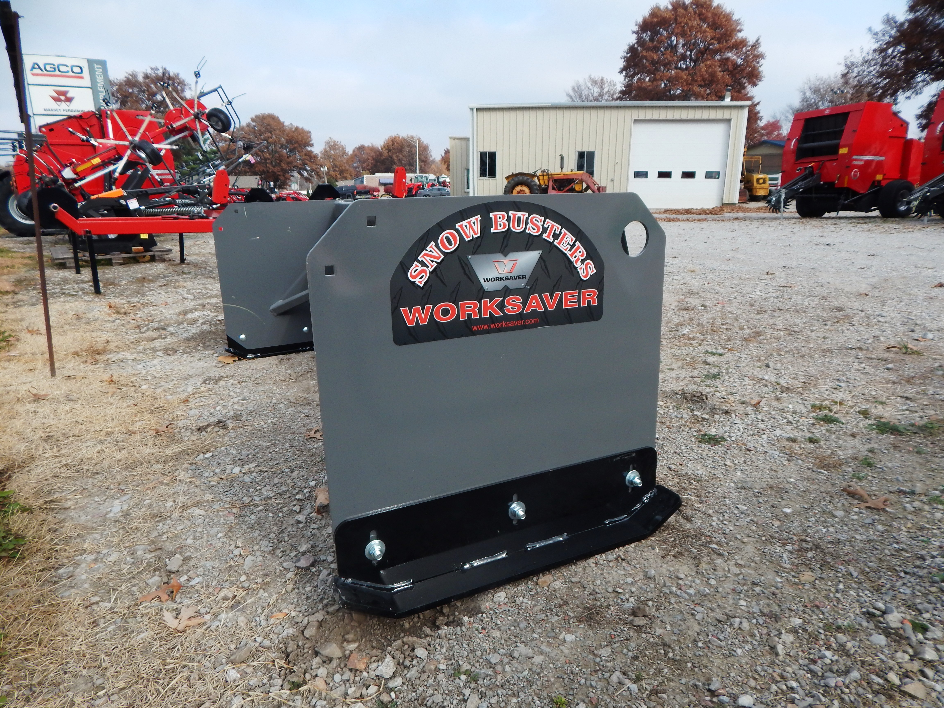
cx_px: 472
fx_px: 600
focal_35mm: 22
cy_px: 354
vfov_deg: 61.1
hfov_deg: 76.4
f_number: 3
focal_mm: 4
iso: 125
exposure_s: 1/1000
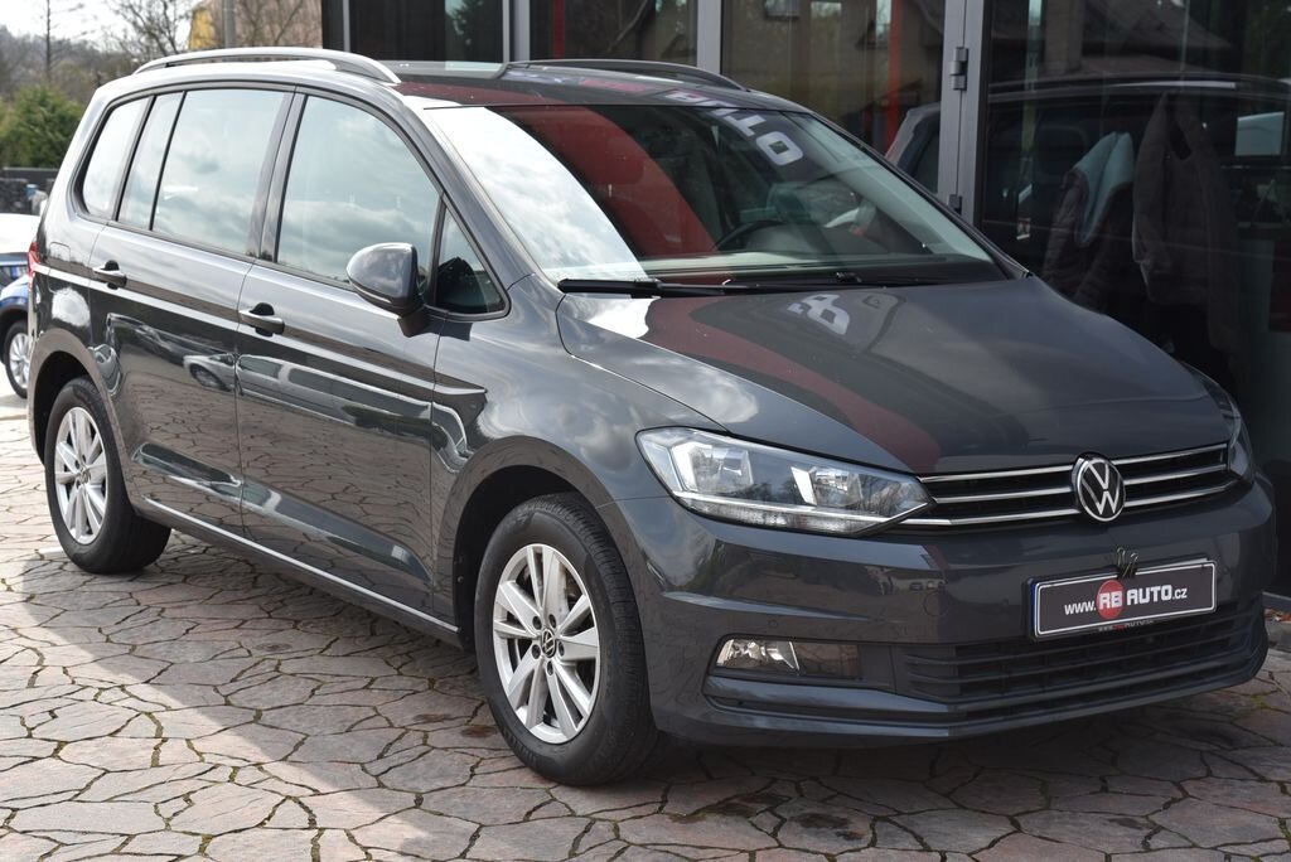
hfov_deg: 34.5
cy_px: 431
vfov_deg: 23.4
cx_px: 646
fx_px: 2081
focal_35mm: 58
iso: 500
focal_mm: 58
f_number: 8
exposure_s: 1/250
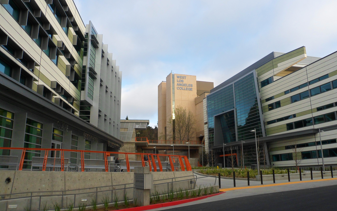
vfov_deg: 43.2
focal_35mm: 29
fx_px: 266
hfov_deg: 64.6
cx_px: 170
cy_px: 106
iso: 80
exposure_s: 1/350
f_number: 3.3
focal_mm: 4.9
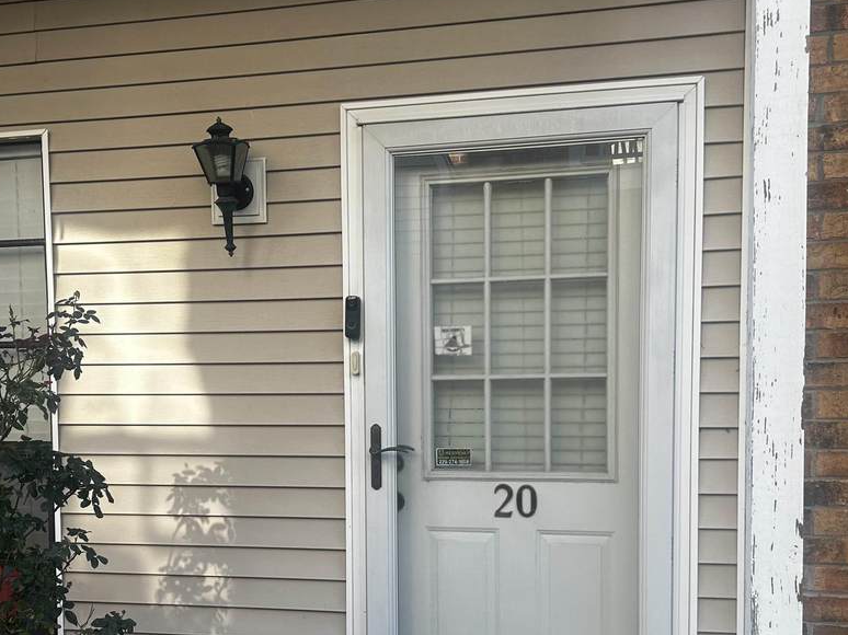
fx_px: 1053
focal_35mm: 43
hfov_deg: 43.8
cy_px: 443
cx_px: 368
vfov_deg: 33.2
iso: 50
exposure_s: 1/611
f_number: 1.5
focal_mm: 5.7
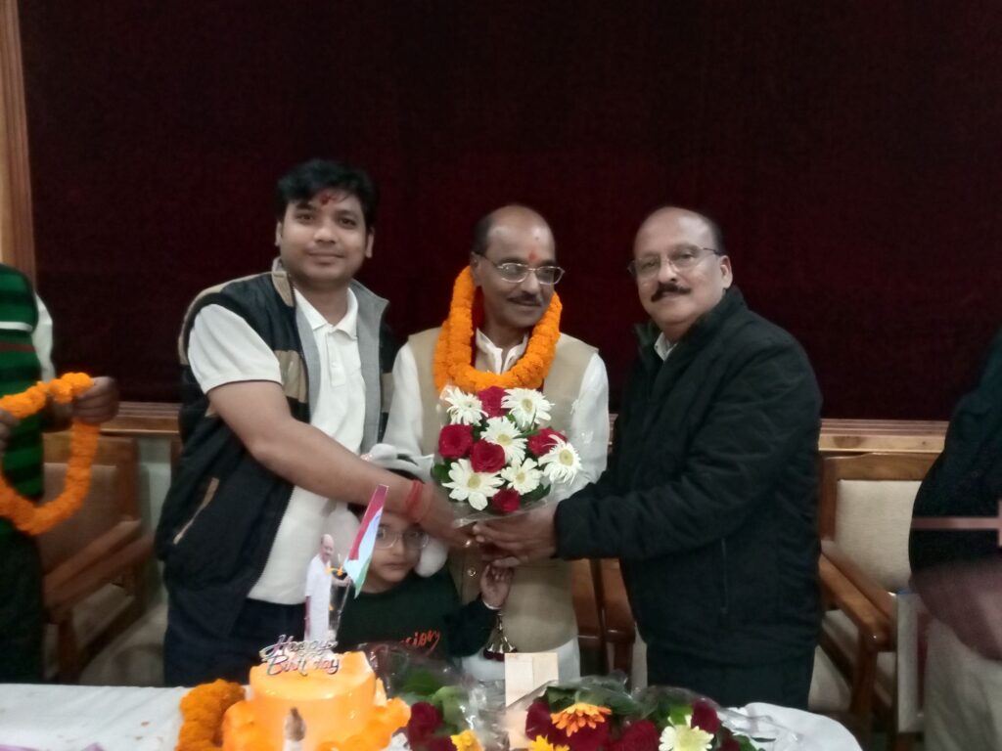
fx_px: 753
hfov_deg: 67.3
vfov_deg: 53.1
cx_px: 501
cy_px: 376
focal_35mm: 26
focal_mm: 3.65
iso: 2021
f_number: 2.2
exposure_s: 1/20
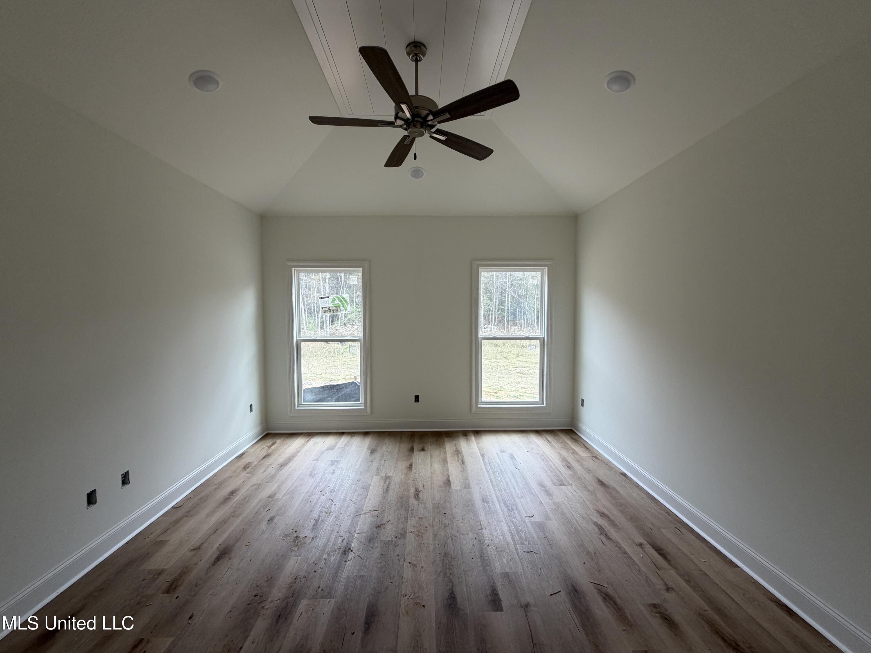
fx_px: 352
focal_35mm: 14
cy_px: 326
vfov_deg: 85.7
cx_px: 436
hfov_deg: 102.1
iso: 80
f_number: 2.2
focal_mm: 2.22
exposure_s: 1/121
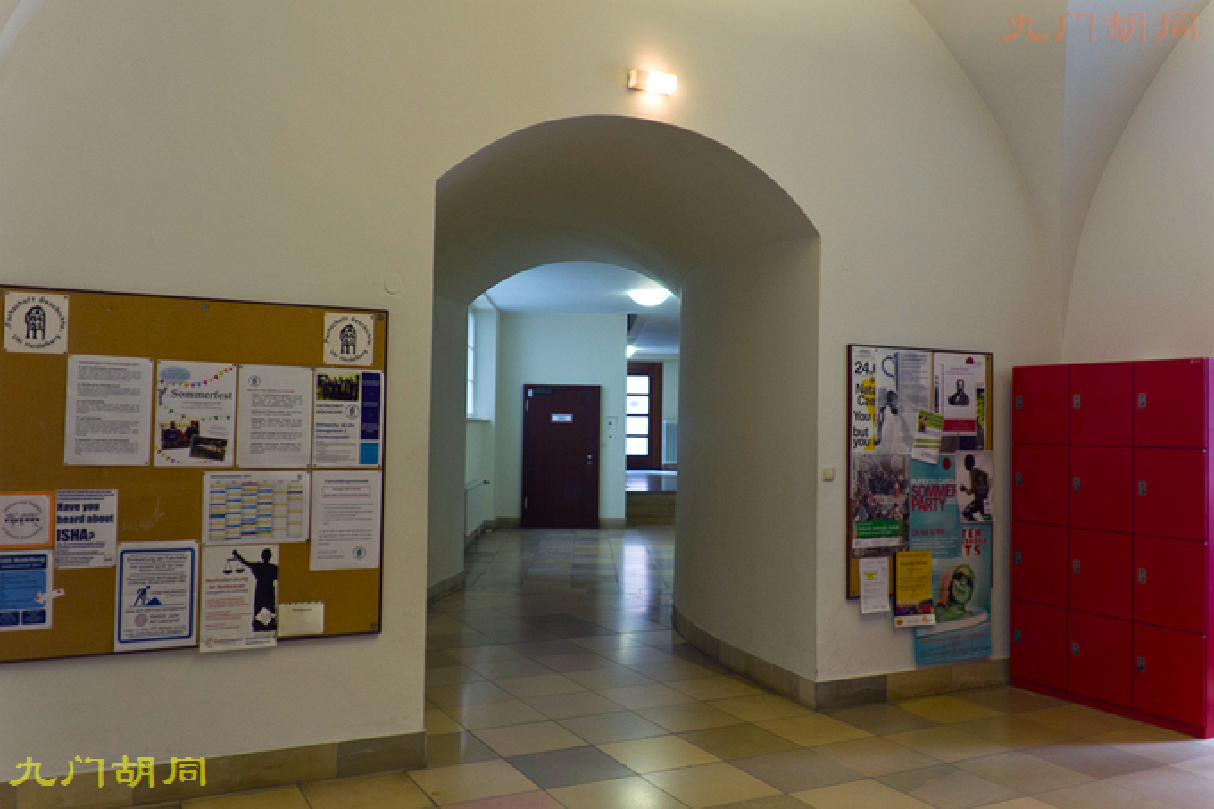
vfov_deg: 43.6
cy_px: 404
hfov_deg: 61.9
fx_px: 1011
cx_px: 607
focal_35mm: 30
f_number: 3.2
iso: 200
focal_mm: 20
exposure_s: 1/40
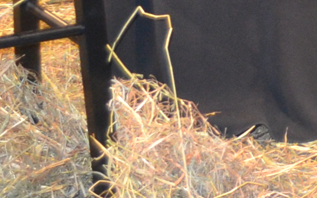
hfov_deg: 8.2
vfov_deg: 5.2
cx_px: 767
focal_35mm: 236
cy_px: -441
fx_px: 2038
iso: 720
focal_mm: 22
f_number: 3.8
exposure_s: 1/60
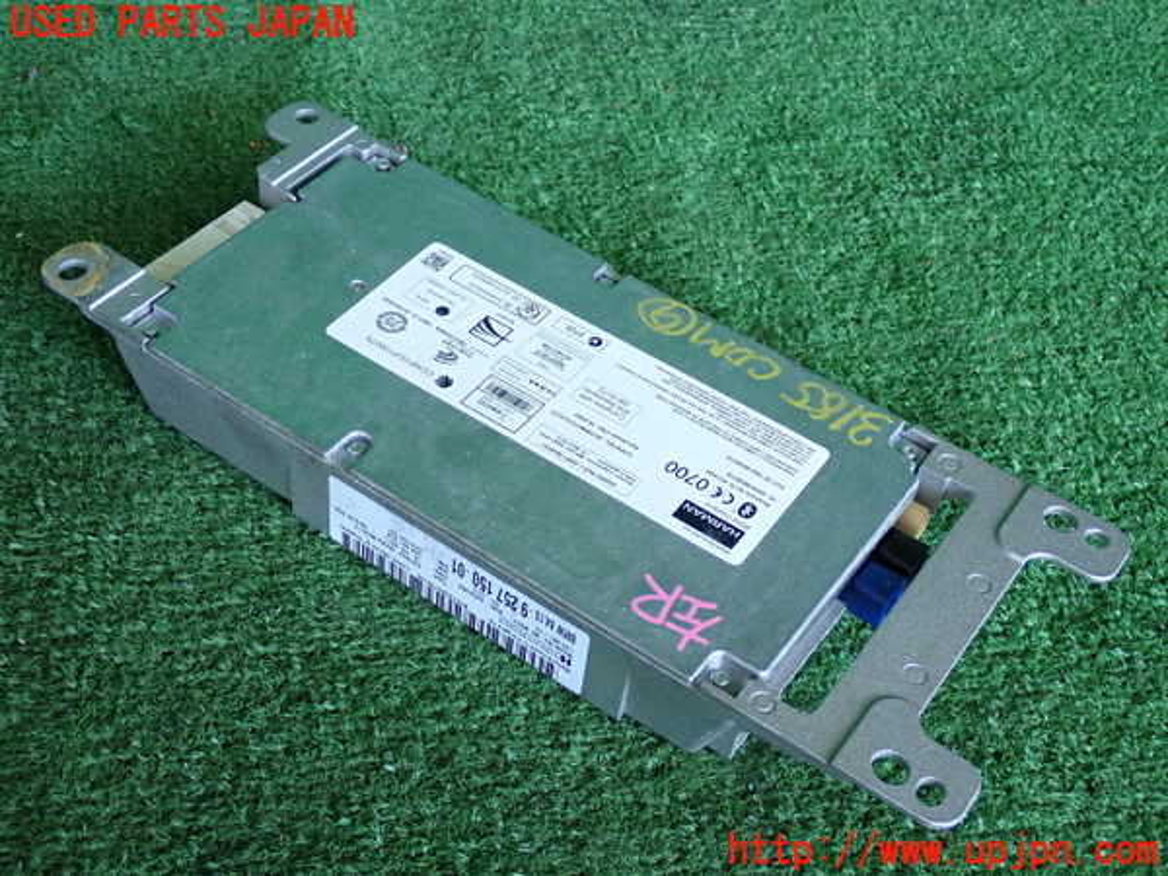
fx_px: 1687
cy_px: 438
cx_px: 584
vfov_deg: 29.1
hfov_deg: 38.2
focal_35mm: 50
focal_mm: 9.01
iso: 320
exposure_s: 1/125
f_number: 3.2
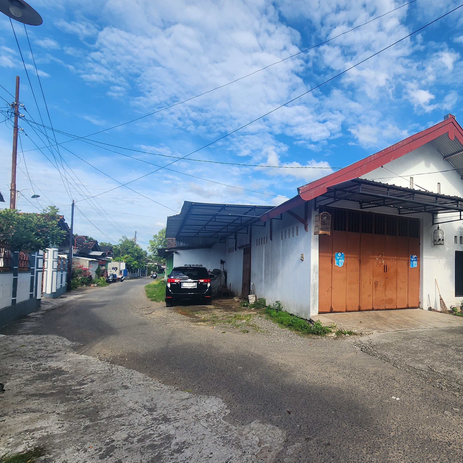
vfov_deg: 80.4
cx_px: 337
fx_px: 272
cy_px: 257
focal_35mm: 18
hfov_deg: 75.9
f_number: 2.2
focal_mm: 2.2
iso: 50
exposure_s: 1/1132
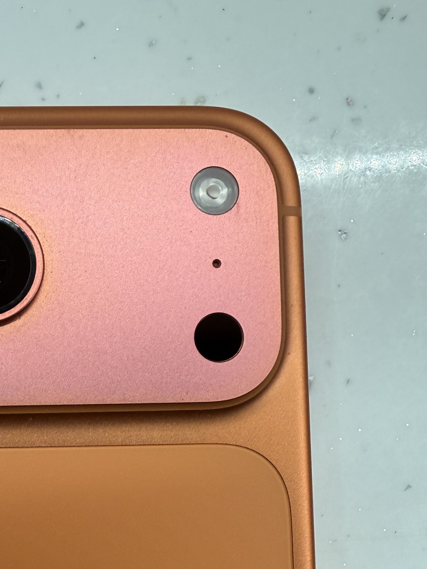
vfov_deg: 44.0
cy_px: 439
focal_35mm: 41
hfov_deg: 33.8
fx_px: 674
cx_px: 66
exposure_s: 1/99
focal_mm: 2.22
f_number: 2.2
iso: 100
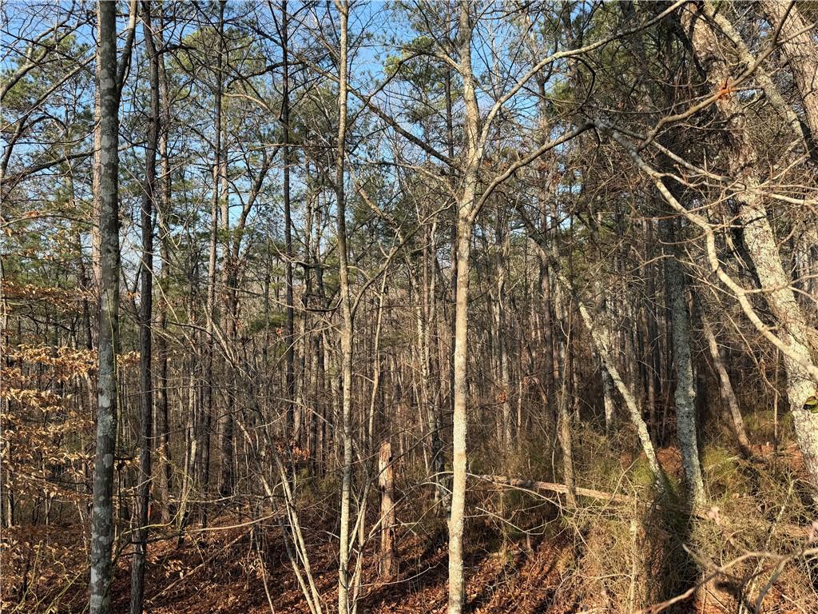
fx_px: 567
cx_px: 409
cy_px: 307
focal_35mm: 24
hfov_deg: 71.6
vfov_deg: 56.8
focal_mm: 6.76
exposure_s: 1/1250
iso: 80
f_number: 1.78
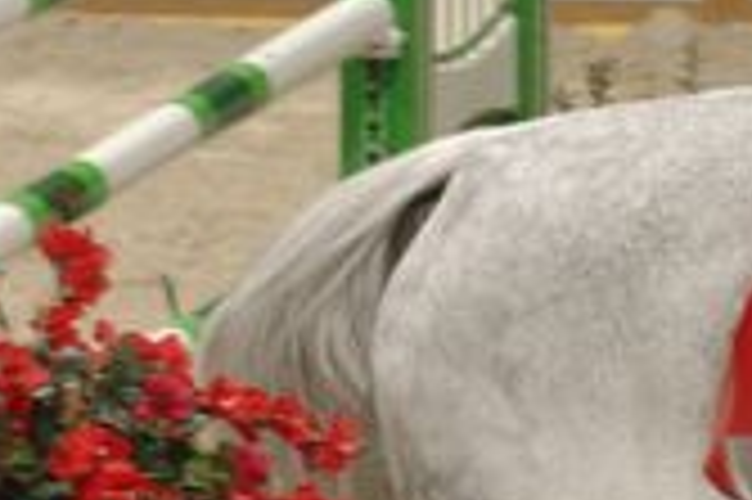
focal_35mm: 1094
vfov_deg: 1.3
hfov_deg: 1.9
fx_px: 22830
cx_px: 1058
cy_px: 367
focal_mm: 190
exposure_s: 1/250
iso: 320
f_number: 7.1
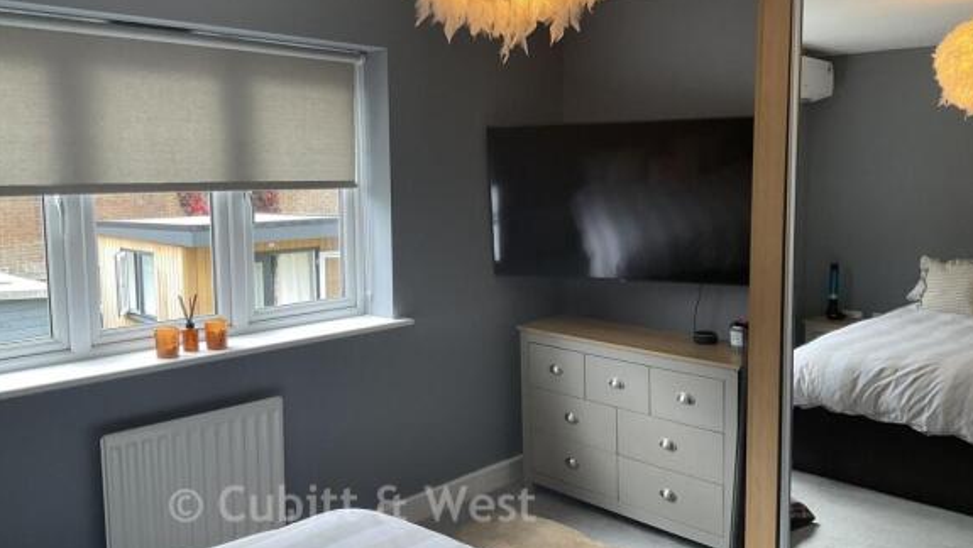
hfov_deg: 61.0
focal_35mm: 32
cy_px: 251
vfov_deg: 36.7
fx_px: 826
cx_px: 488
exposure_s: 1/50
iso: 64
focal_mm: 3
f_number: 1.8
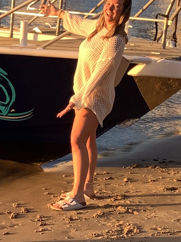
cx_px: -82
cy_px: 96
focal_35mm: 107
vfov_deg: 18.4
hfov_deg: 13.1
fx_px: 746
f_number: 2.4
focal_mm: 3.3
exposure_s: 1/231
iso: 25
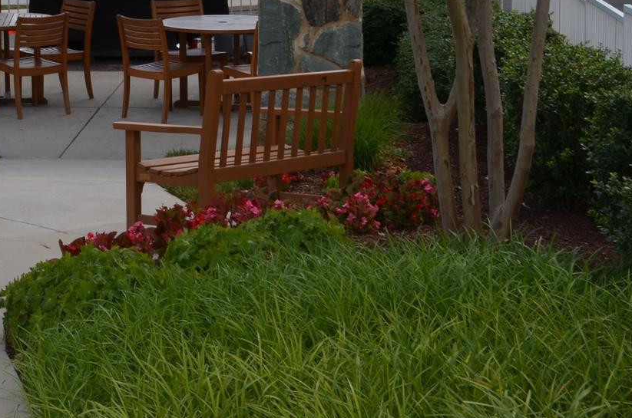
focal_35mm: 97
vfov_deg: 13.8
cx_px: -78
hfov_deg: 20.0
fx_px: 1699
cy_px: -36
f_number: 8
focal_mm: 26
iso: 100
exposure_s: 1/200
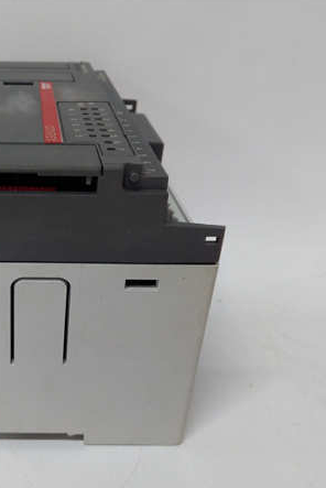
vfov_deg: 50.7
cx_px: 32
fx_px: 515
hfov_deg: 33.3
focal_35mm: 38
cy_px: 243
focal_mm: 3.79
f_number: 2
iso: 224
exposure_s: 1/33
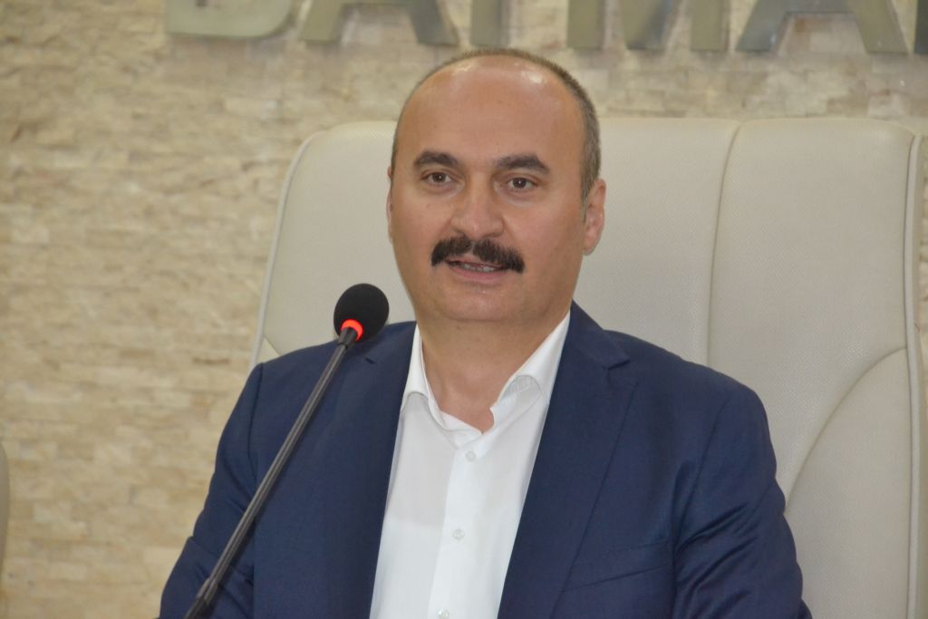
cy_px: 310
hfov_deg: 11.4
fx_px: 4640
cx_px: 464
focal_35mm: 180
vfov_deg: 7.6
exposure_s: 1/60
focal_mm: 120
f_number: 5.6
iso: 3200
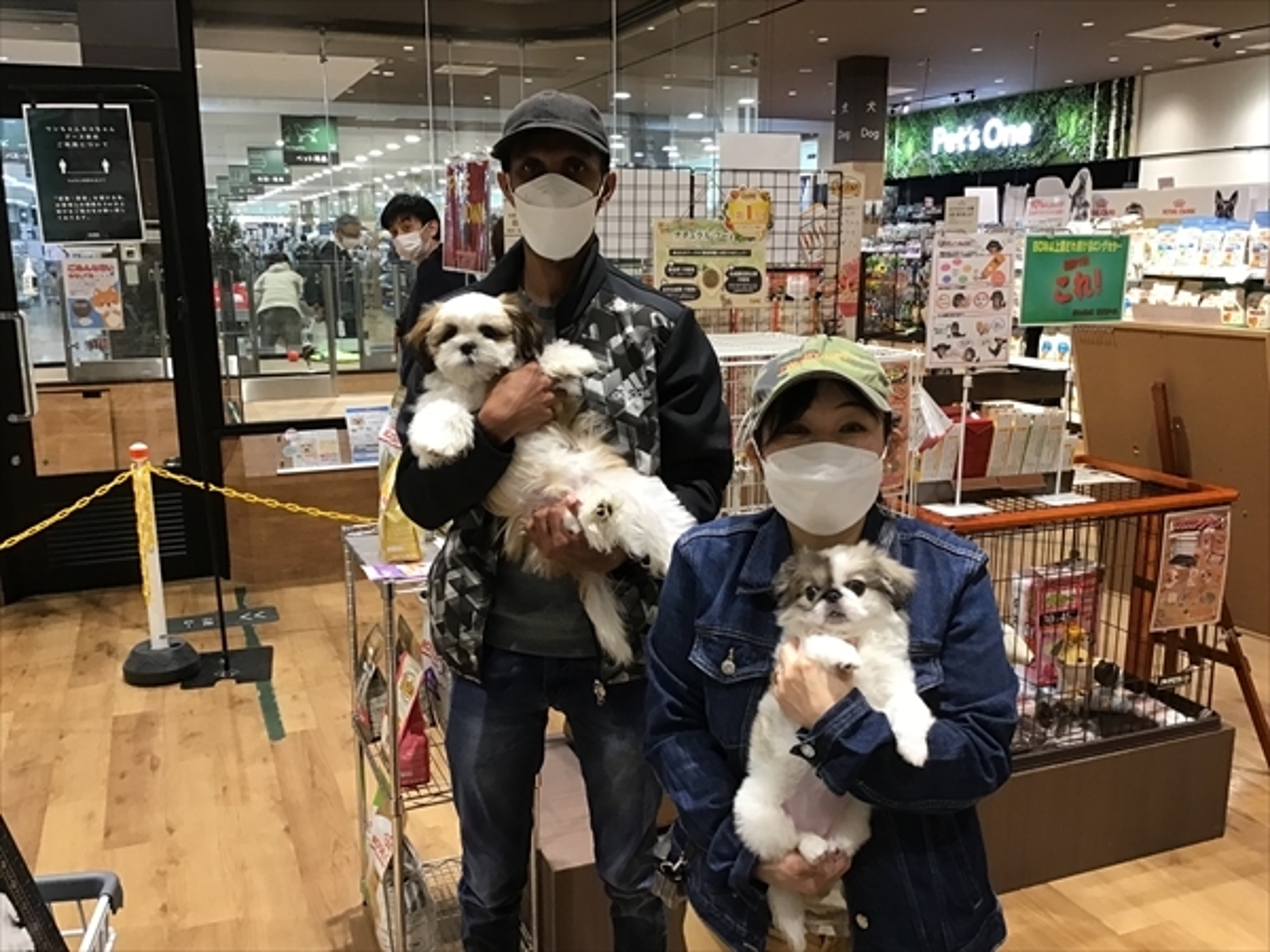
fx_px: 1137
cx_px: 635
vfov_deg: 45.4
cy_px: 476
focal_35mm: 31
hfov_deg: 58.4
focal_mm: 3.3
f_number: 2.4
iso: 80
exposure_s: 1/30
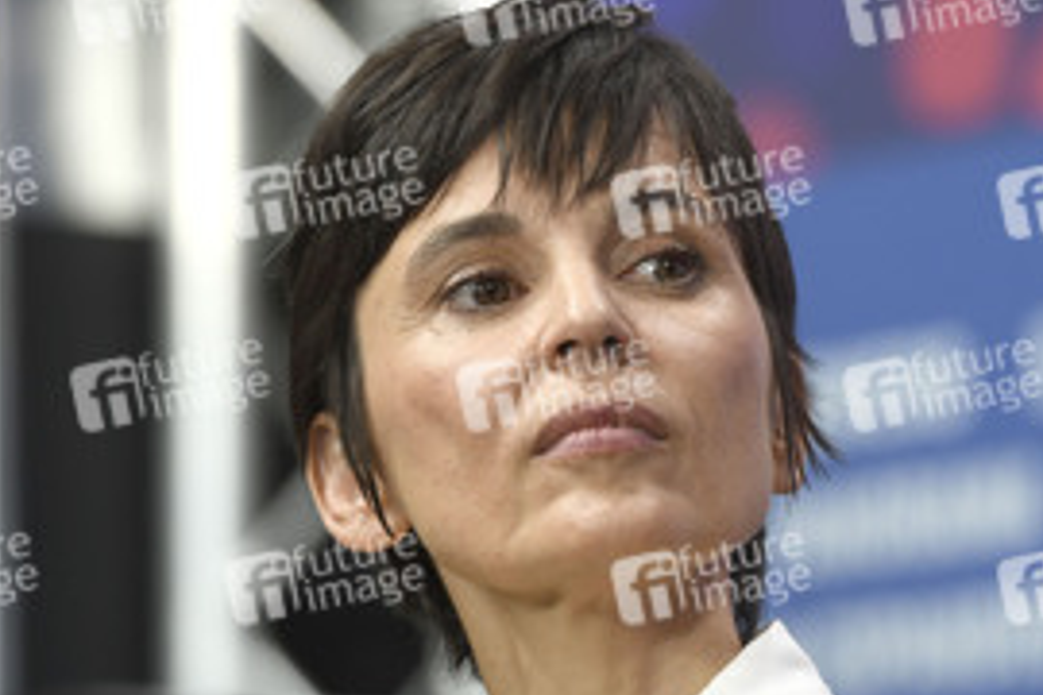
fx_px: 9676
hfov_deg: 6.2
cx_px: 608
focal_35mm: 334
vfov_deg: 4.1
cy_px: 483
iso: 1000
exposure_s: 1/250
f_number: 4
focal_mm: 200
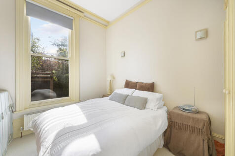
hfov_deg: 104.3
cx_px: 118
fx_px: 91
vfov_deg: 81.2
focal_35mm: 14
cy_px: 78
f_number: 16
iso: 200
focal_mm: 14
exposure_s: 1/5
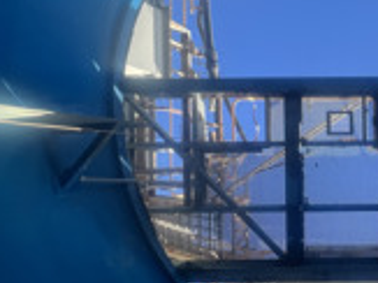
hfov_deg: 43.2
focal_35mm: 34
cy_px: 158
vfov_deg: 41.7
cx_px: 407
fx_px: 371
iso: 32
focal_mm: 1.57
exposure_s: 1/401
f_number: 1.8
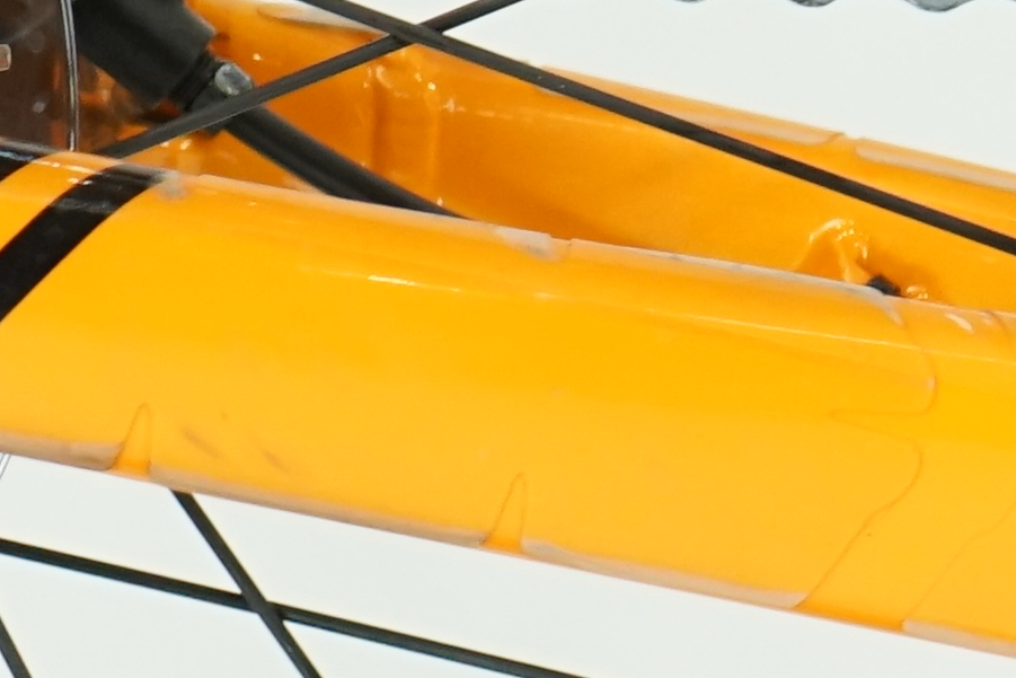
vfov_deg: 4.4
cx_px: 1655
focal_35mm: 313
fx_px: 8834
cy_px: 897
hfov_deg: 6.5
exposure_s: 1/200
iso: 1600
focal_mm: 47
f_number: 5.6
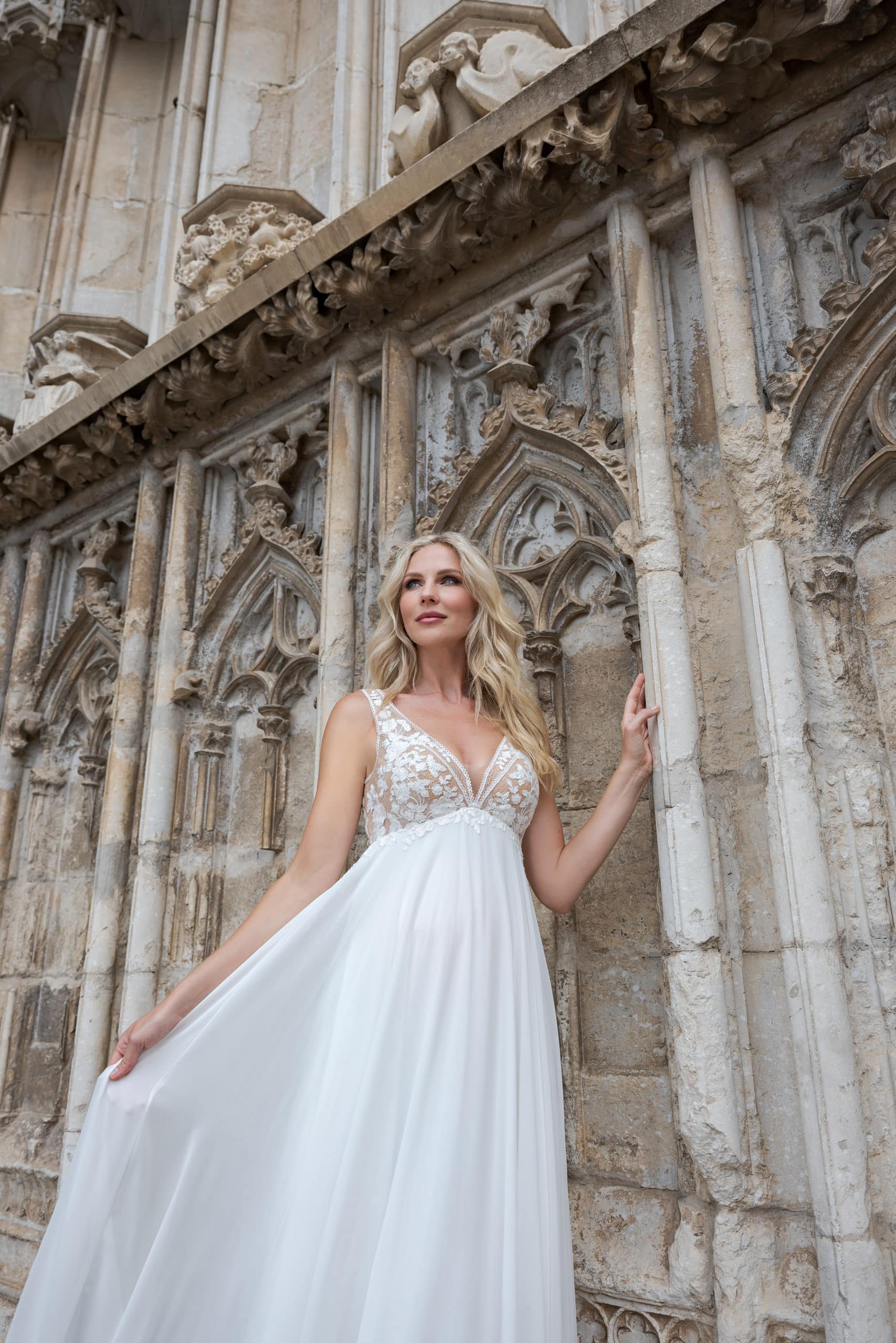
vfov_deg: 73.7
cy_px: 672
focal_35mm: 24
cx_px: 448
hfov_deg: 53.1
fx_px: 896
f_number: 3.2
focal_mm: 24
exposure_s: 1/1000
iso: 200
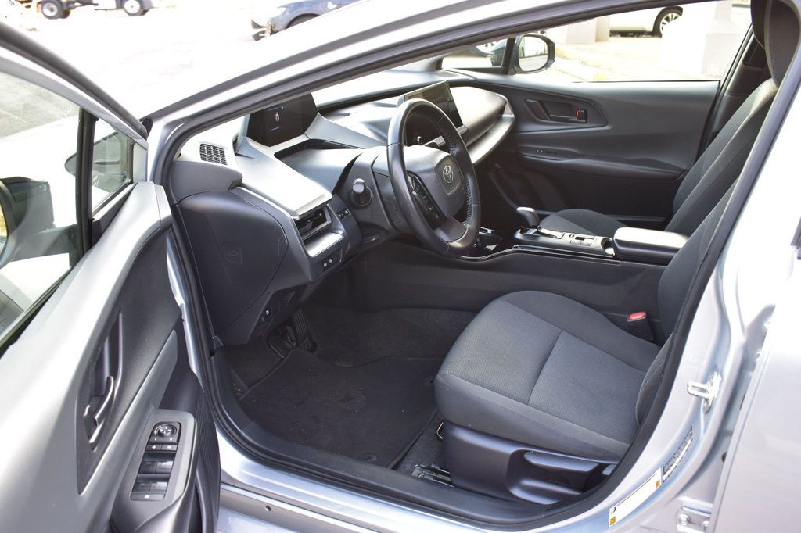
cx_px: 400
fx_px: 701
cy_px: 266
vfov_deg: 41.7
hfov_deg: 59.5
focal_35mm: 32
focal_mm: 21
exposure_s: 1/15
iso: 560
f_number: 6.3
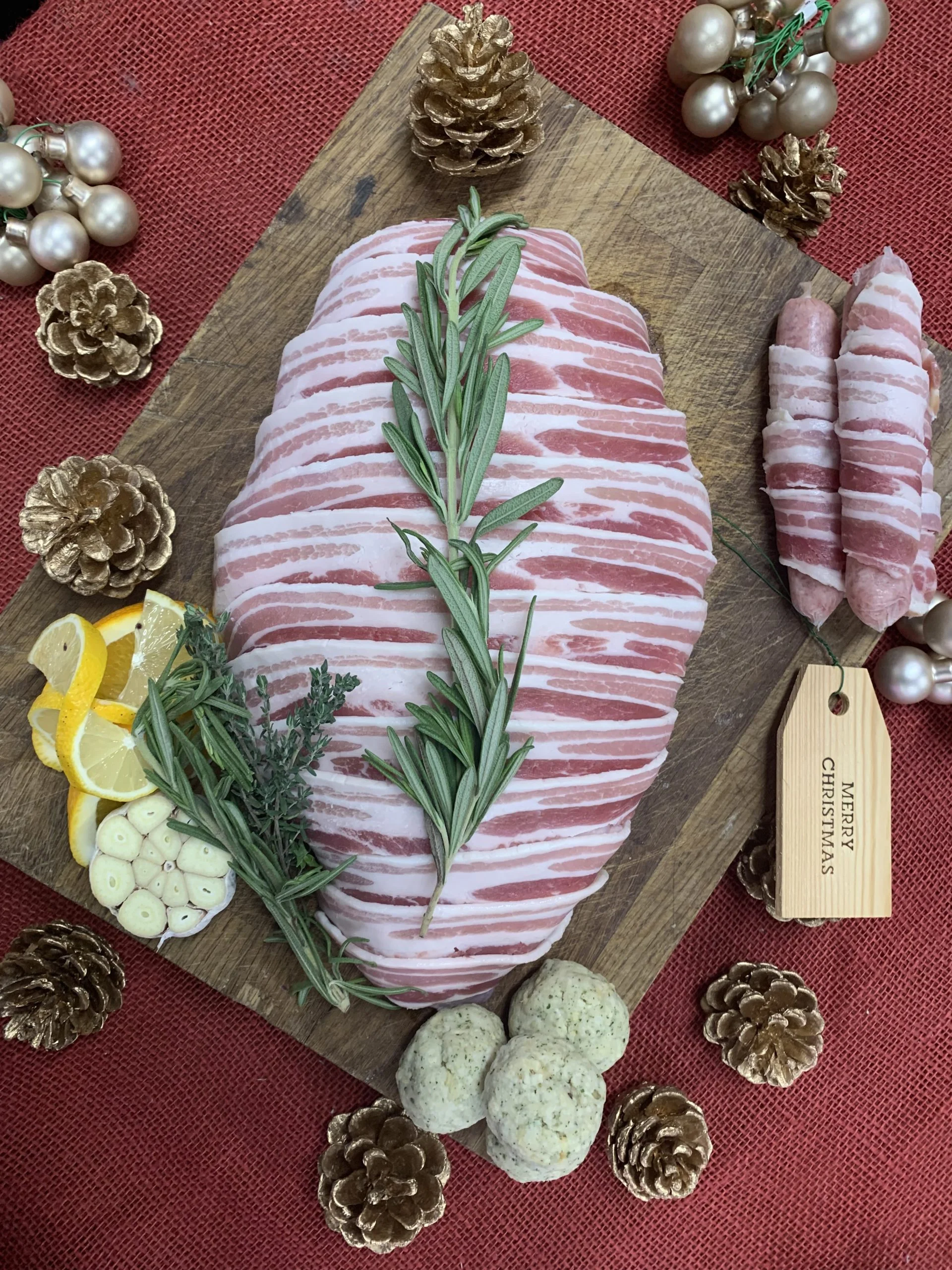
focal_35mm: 26
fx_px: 953
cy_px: 635
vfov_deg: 67.3
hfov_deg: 53.1
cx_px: 476
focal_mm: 4.2
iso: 100
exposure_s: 1/50
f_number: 1.8
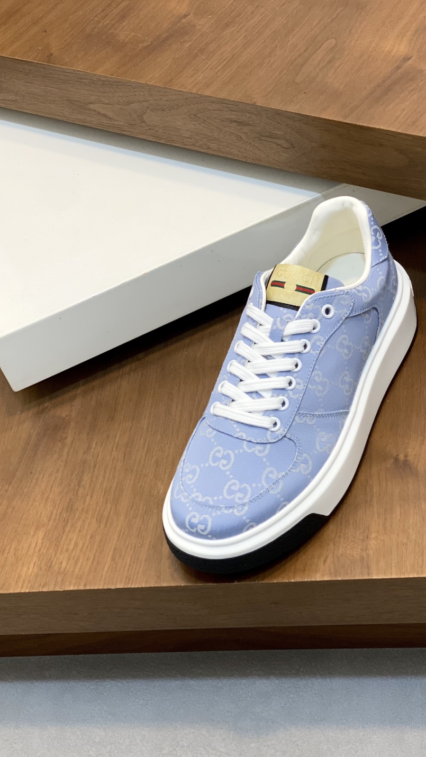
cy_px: 377
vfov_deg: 36.6
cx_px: 253
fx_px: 1145
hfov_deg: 21.1
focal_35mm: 57
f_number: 2
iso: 50
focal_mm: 6
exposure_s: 1/100
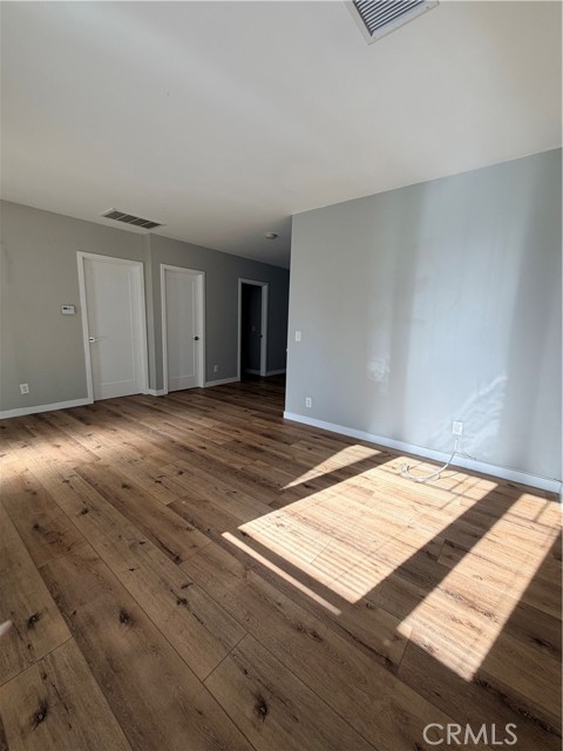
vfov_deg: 102.1
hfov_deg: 85.7
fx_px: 304
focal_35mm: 14
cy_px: 376
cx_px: 282
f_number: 2.2
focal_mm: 2.22
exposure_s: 1/121
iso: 50
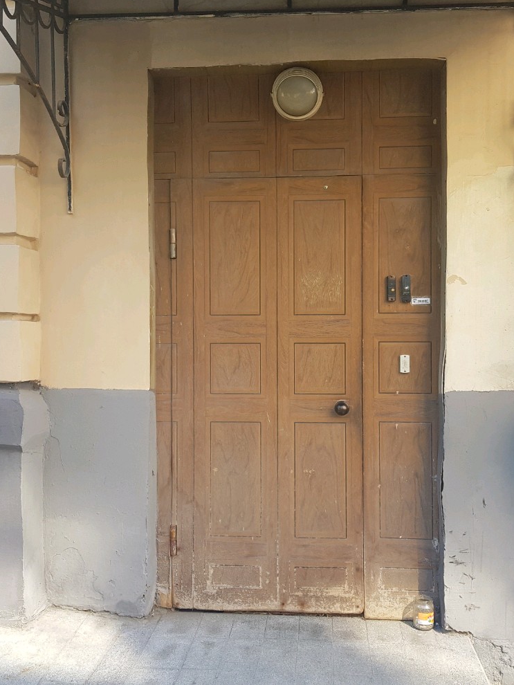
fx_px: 693
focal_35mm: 35
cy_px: 342
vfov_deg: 52.6
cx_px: 290
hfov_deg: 40.6
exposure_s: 1/161
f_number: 1.7
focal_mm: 4.2
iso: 40
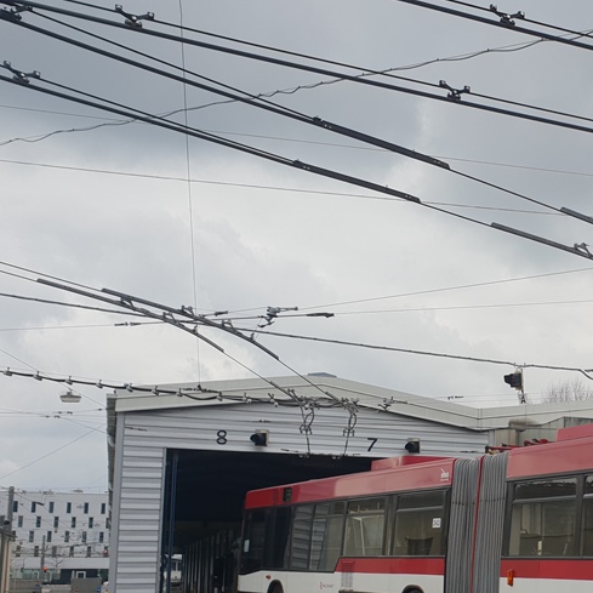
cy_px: 437
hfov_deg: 28.8
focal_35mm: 55
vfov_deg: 30.6
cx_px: 613
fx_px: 1066
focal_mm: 4.3
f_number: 2.4
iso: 50
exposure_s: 1/952
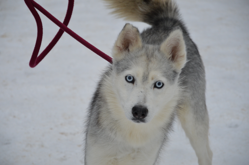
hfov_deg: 13.1
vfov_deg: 8.7
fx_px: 1088
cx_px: 124
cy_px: 82
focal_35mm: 158
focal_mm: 105
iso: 720
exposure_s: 1/500
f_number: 5.6
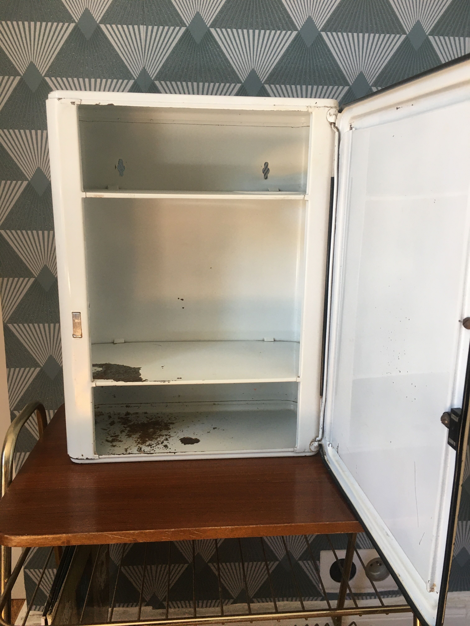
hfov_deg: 48.2
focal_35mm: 29
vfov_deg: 61.7
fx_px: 525
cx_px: 235
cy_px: 313
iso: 50
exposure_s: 1/33
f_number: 2.2
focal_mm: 4.15
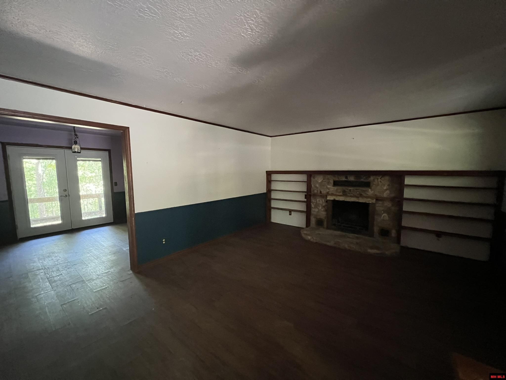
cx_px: 253
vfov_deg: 89.9
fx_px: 190
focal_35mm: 13
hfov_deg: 106.2
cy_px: 190
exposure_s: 1/38
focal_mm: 1.57
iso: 1250
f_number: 1.8
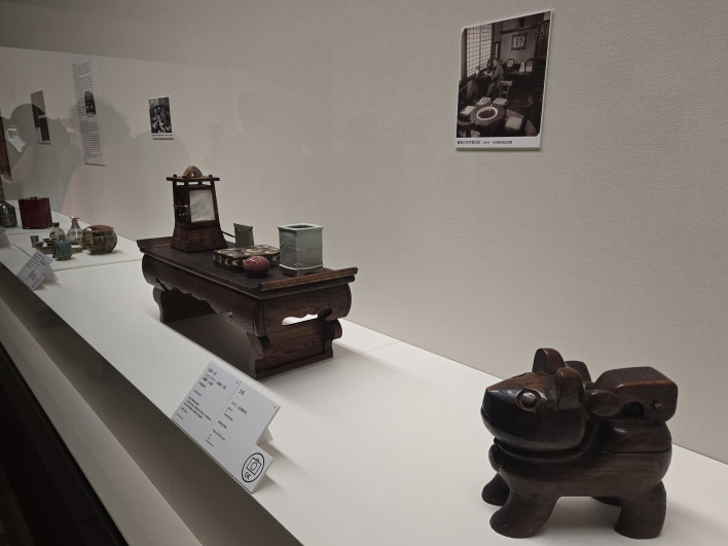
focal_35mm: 26
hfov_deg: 67.3
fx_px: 547
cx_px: 360
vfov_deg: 53.0
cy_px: 291
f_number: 1.8
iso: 320
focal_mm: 5.4
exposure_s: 1/50
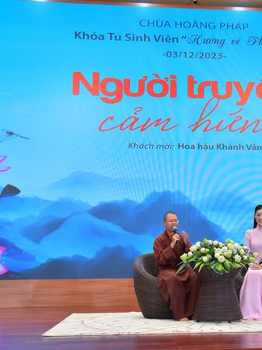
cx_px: 195
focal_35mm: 55
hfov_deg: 26.2
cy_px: 175
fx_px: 555
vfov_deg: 34.9
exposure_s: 1/160
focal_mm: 38
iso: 1000
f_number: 4.5
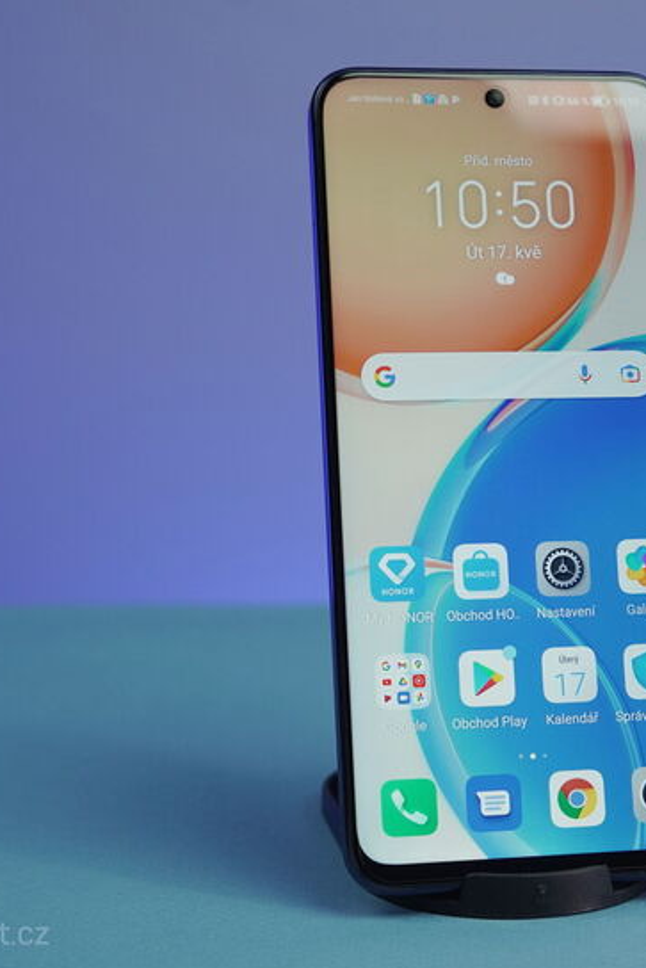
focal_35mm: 73
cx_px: 513
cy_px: 489
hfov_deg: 18.5
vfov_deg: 27.7
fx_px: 1964
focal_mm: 48
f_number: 6.3
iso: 640
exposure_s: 1/160
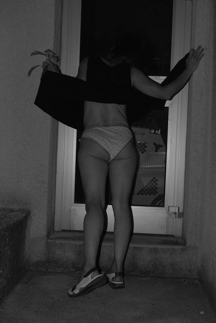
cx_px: 108
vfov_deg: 43.6
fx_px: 405
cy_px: 162
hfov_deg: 29.9
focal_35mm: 45
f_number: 3.6
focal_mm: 30.2
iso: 6400
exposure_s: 1/30
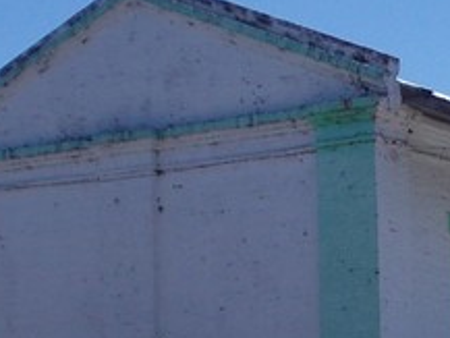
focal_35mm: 134
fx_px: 1743
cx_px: 433
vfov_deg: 11.0
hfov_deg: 14.5
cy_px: 344
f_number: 6.2
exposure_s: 1/500
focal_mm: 5.3
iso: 80
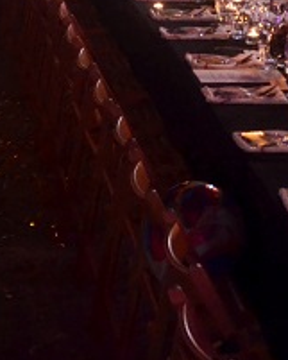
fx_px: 1544
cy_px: -109
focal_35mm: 145
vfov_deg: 12.8
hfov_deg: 10.6
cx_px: -9
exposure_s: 1/15
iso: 800
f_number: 3.5
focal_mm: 18
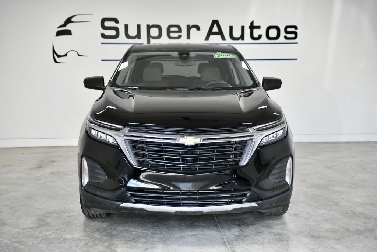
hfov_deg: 42.7
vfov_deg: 29.3
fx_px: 482
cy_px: 126
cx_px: 188
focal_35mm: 46
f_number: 3.5
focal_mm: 46
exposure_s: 1/3200
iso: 4000
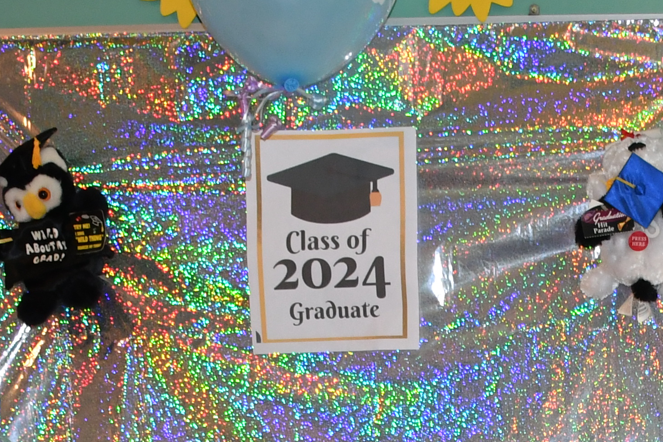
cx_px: 722
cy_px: 698
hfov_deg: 17.2
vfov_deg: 11.3
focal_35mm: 115
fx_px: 2117
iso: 800
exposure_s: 1/60
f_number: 3.5
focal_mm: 20
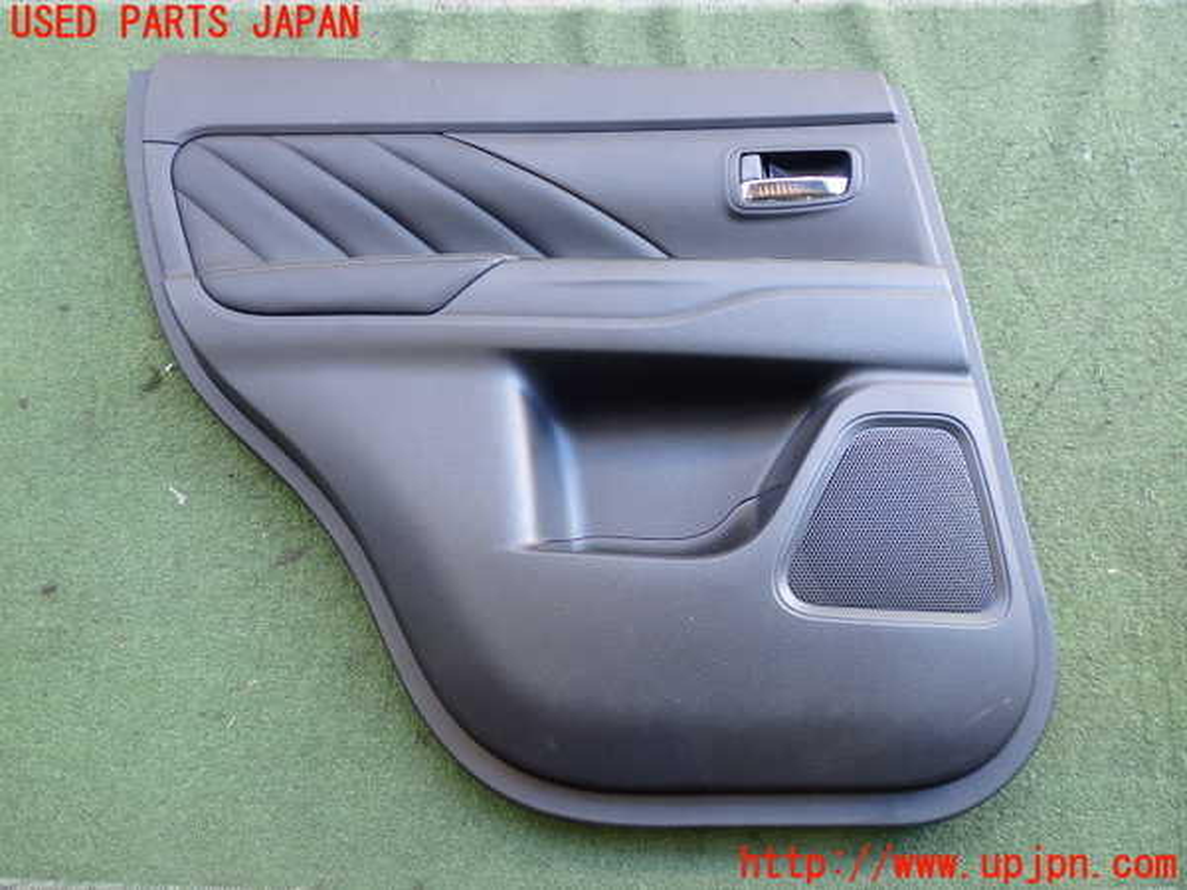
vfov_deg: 46.8
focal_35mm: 30
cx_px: 594
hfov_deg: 60.0
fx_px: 1029
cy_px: 445
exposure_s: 1/50
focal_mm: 5.4
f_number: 2.3
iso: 200
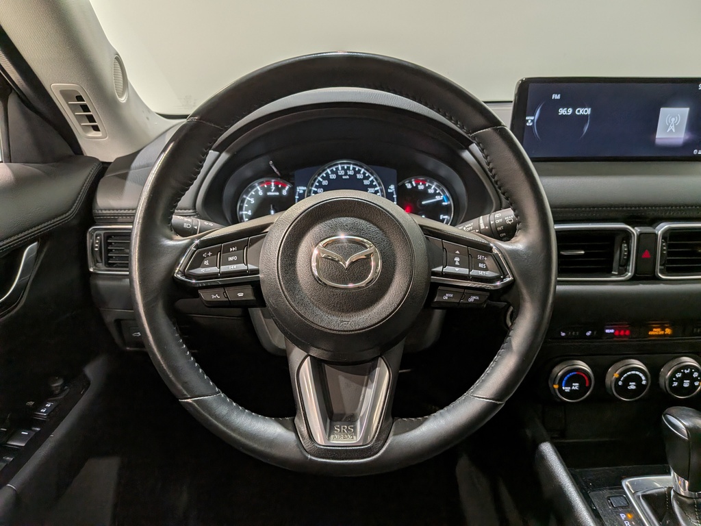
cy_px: 263
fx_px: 486
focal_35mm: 24
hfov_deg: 71.6
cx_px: 350
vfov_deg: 56.8
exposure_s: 1/141
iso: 28
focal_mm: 4.53
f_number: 1.7
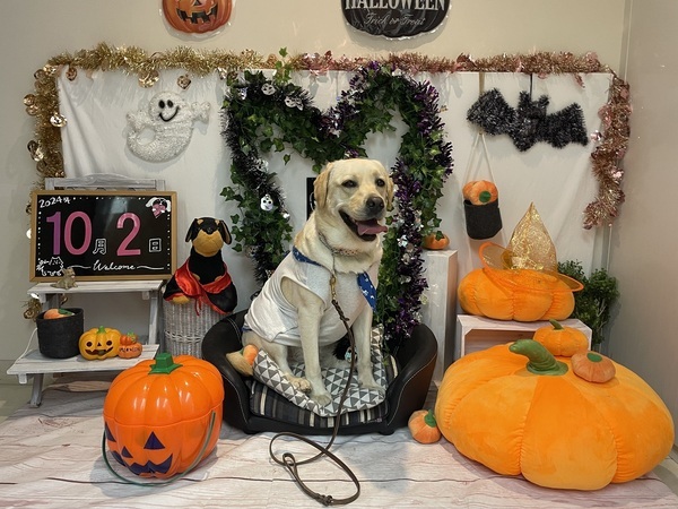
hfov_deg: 67.3
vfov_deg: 53.1
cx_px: 339
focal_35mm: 26
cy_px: 254
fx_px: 509
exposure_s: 1/60
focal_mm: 4.2
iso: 160
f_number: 1.6
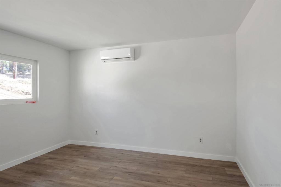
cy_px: 94
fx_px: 164
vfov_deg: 59.5
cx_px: 140
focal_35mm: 21
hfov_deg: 81.2
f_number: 9
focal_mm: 14
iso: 250
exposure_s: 1/25
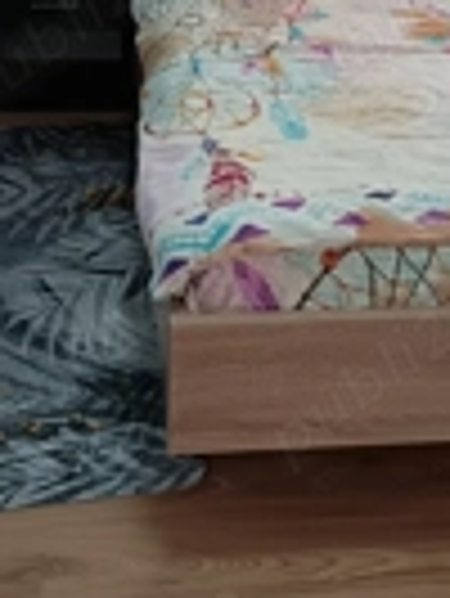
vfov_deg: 26.3
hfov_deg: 20.5
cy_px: 81
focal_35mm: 72
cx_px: 256
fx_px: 1246
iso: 931
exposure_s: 1/33.3
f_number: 1.75
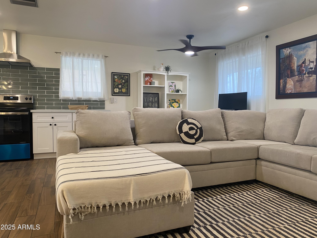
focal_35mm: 26
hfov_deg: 67.3
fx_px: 238
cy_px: 119
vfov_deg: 53.1
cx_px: 158
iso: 80
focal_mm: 4.25
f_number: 1.8
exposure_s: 1/60
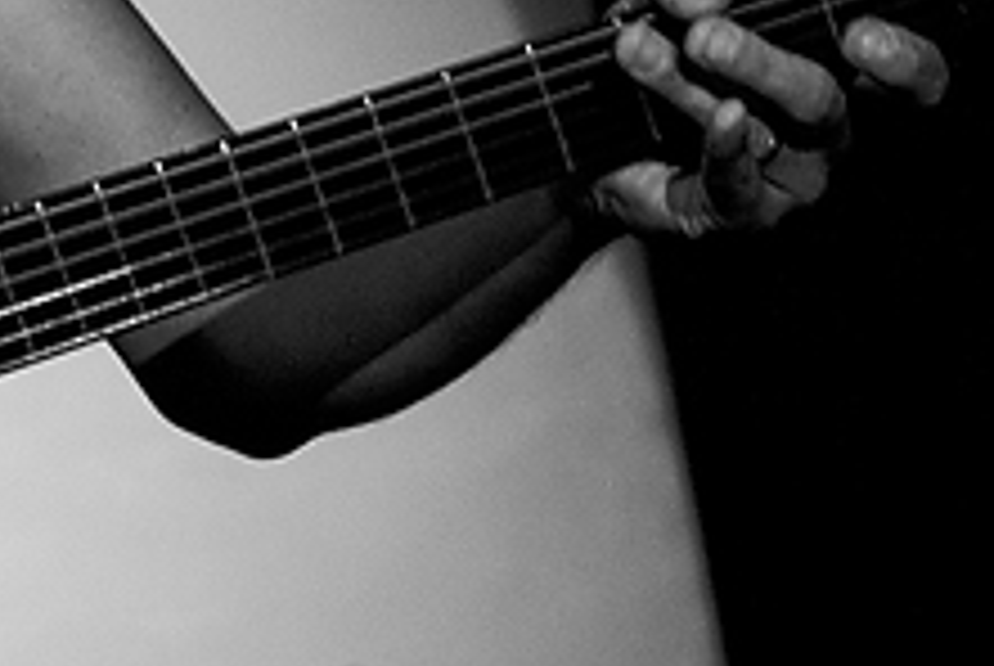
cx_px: -184
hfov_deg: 6.7
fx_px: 8432
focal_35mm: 305
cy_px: -238
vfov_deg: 4.5
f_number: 2
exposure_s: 1/160
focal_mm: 50
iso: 200
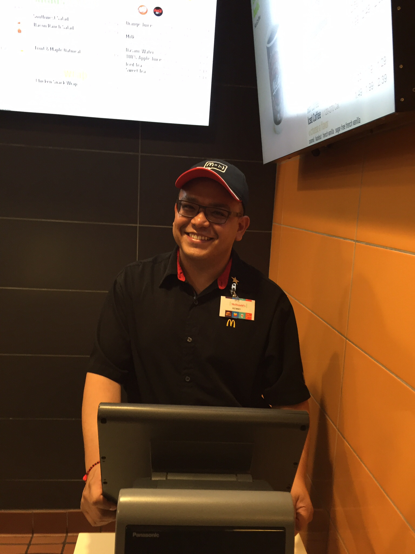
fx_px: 464
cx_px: 208
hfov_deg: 48.2
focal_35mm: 29
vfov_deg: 61.7
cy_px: 277
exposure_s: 1/30
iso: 64
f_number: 2.2
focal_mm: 4.15
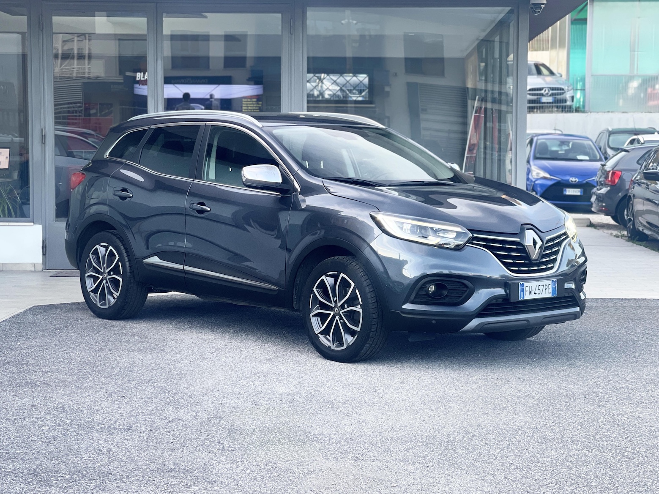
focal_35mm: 64
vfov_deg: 22.9
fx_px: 1218
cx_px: 330
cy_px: 247
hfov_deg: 30.3
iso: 50
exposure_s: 1/121
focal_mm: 7.5
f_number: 2.2
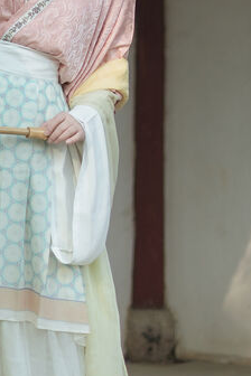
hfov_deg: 3.0
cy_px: -436
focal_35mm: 456
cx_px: -28
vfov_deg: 4.4
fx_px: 4769
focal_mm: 85
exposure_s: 1/1600
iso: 125
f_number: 1.4
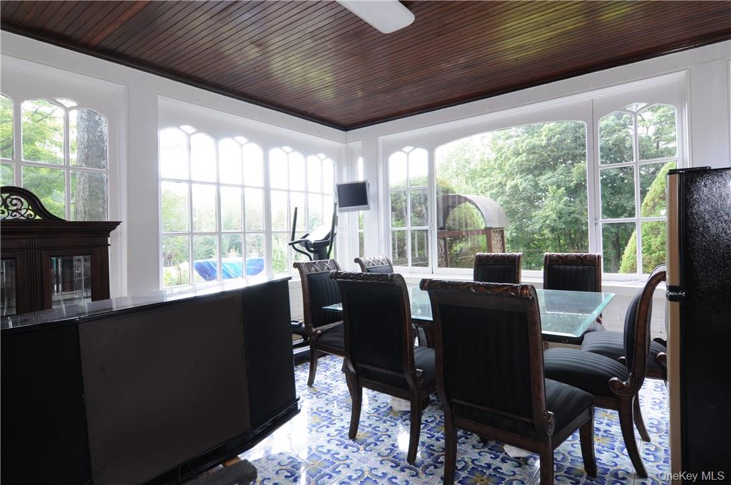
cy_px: 242
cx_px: 366
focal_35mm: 18
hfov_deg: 90.1
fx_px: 365
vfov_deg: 67.2
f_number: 11
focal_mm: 12
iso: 250
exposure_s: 1/20
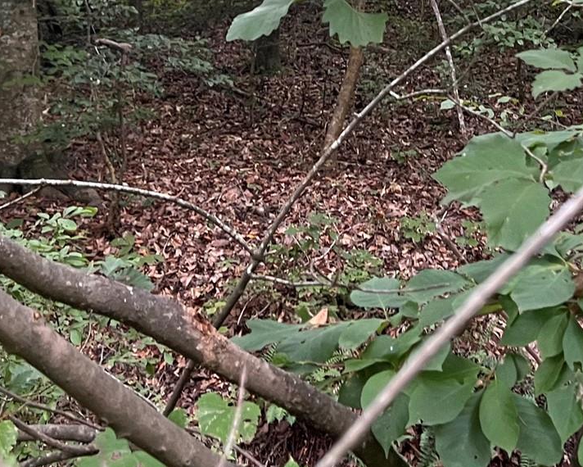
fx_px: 1260
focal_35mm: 73
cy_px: -144
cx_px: 299
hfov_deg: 26.1
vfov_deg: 19.3
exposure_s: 1/83
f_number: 1.5
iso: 125
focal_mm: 5.7
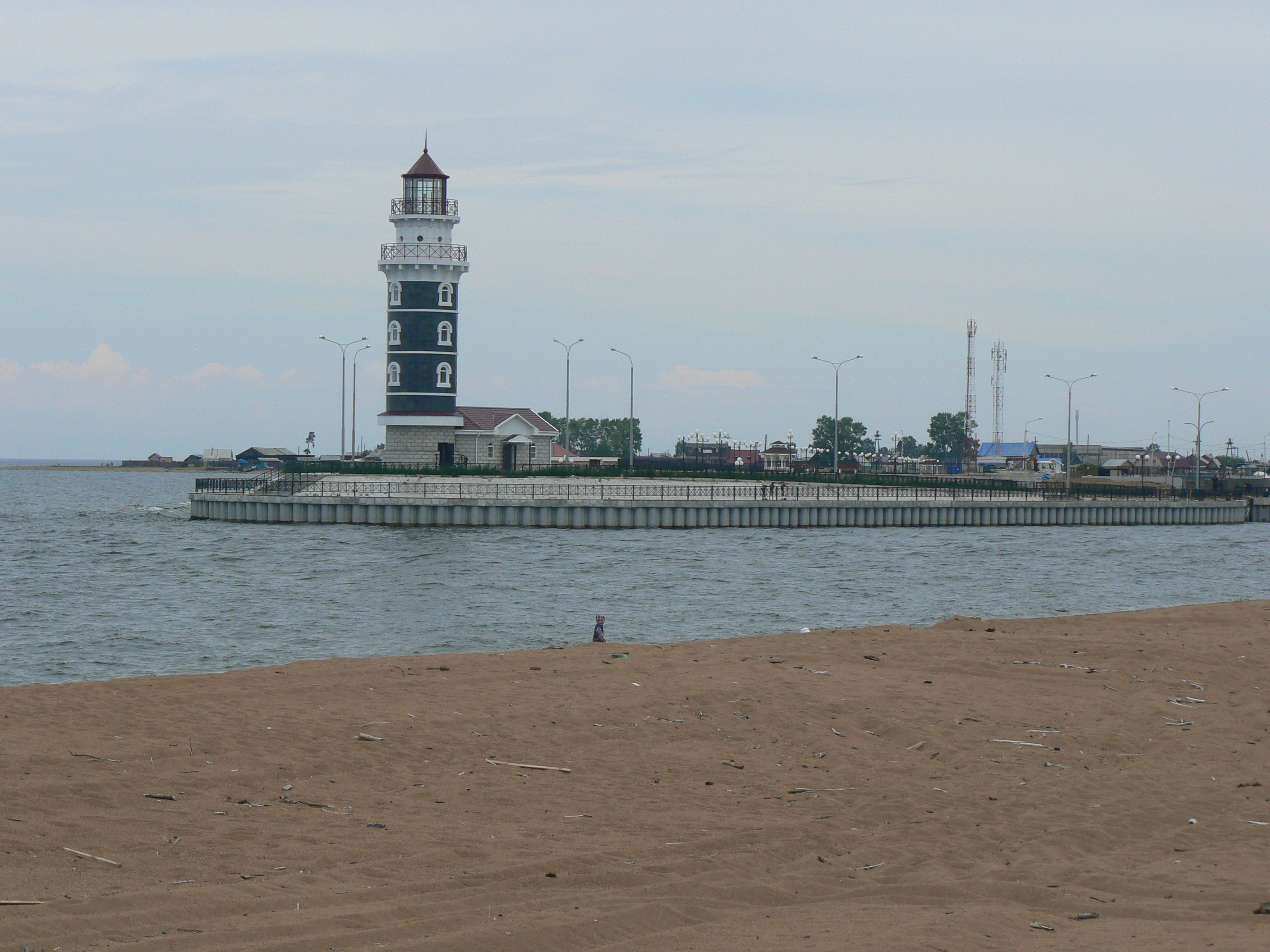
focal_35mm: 104
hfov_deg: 18.9
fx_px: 3816
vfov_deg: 14.2
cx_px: 635
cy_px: 476
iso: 80
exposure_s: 1/500
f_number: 6.3
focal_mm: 17.3
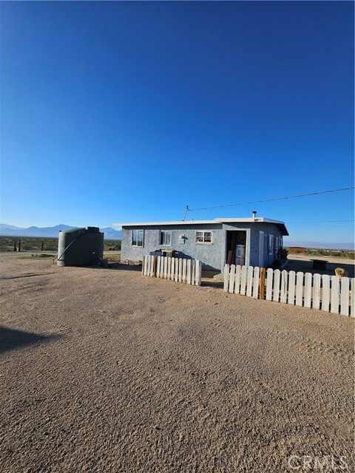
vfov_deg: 106.2
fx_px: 178
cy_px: 236
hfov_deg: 89.9
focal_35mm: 13
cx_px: 178
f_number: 2.2
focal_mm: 1.74
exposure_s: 1/1461
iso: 32
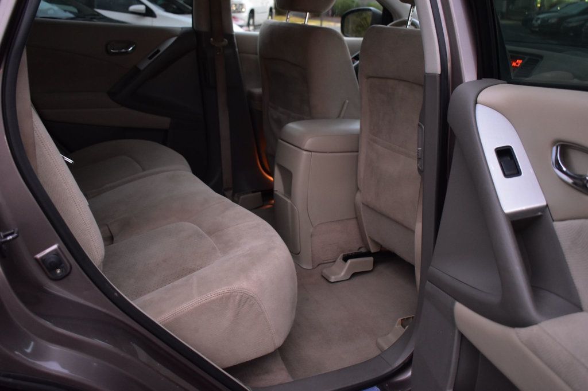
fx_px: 588
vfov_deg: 36.8
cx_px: 294
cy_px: 196
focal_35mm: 36
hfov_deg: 53.1
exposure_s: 1/8
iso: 1600
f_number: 3.8
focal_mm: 24
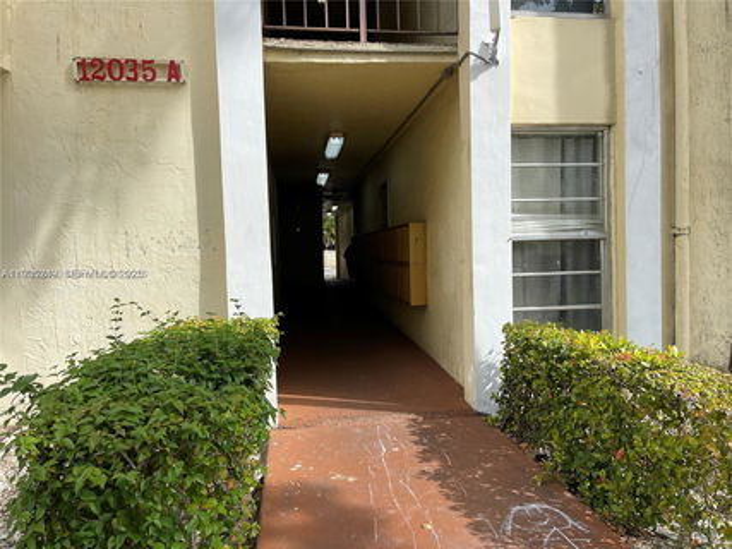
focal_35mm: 25
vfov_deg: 54.9
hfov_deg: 69.4
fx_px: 529
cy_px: 274
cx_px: 366
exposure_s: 1/1739
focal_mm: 5.1
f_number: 1.6
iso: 32
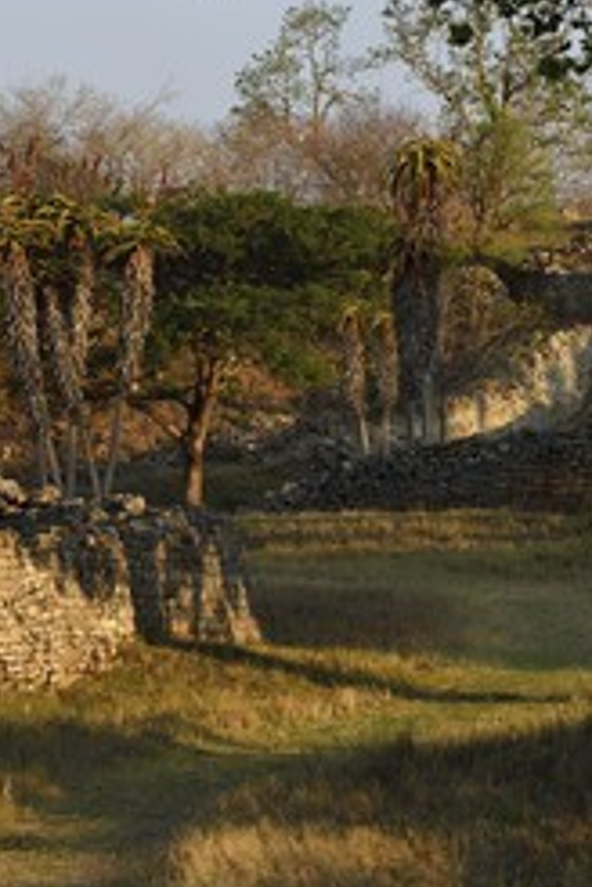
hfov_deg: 4.9
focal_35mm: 282
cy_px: 422
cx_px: 108
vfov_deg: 7.3
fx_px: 6955
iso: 400
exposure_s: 1/250
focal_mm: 165
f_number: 10
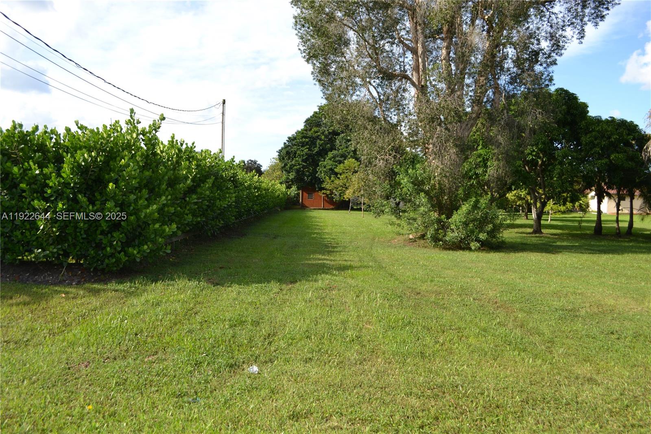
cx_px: 326
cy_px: 217
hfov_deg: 67.4
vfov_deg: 47.9
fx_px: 488
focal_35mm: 27
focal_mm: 18
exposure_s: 1/200
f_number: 6.3
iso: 100
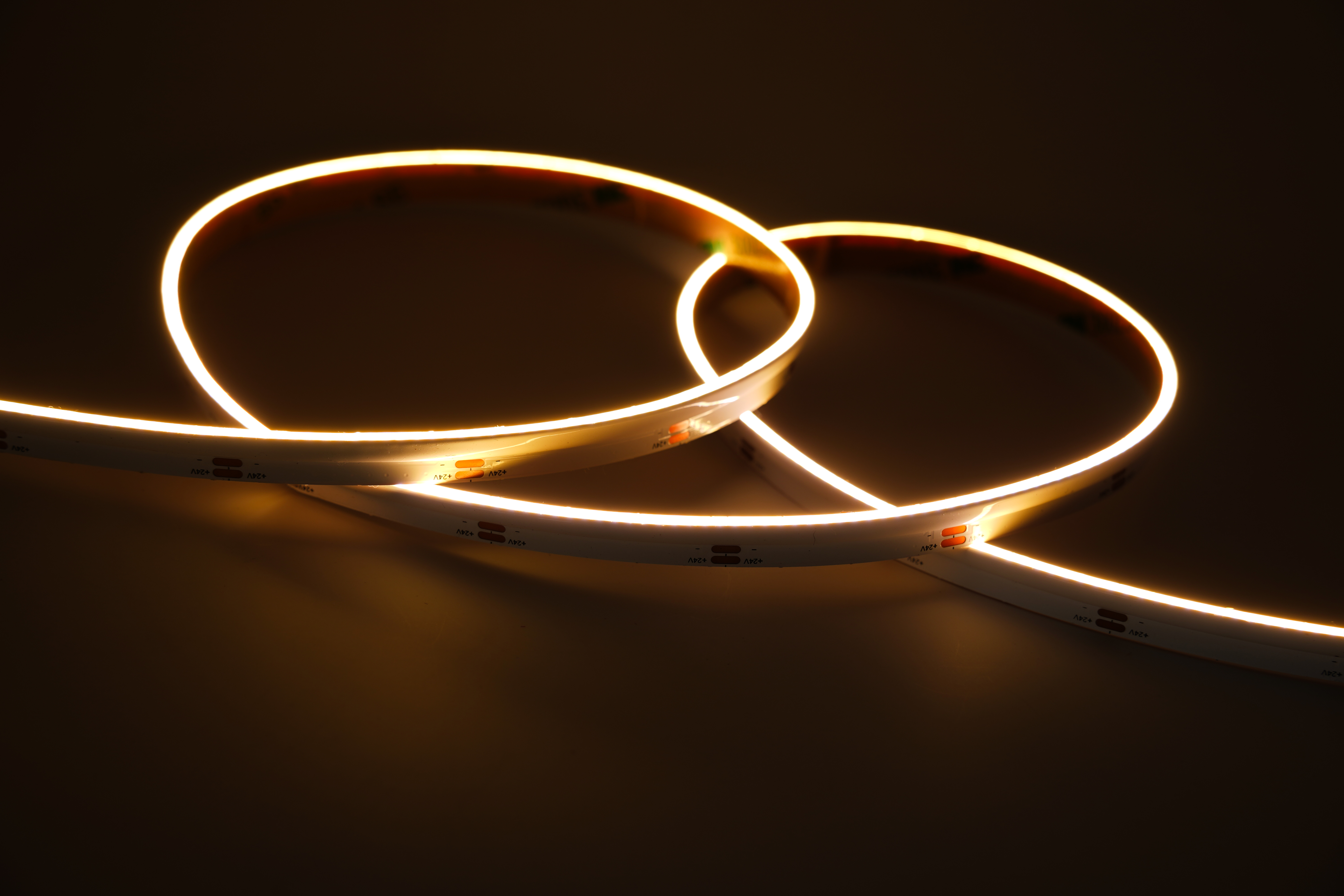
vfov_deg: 18.9
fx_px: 2688
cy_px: 448
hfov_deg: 28.1
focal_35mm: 72
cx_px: 672
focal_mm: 72
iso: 80
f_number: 8
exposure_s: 1/80
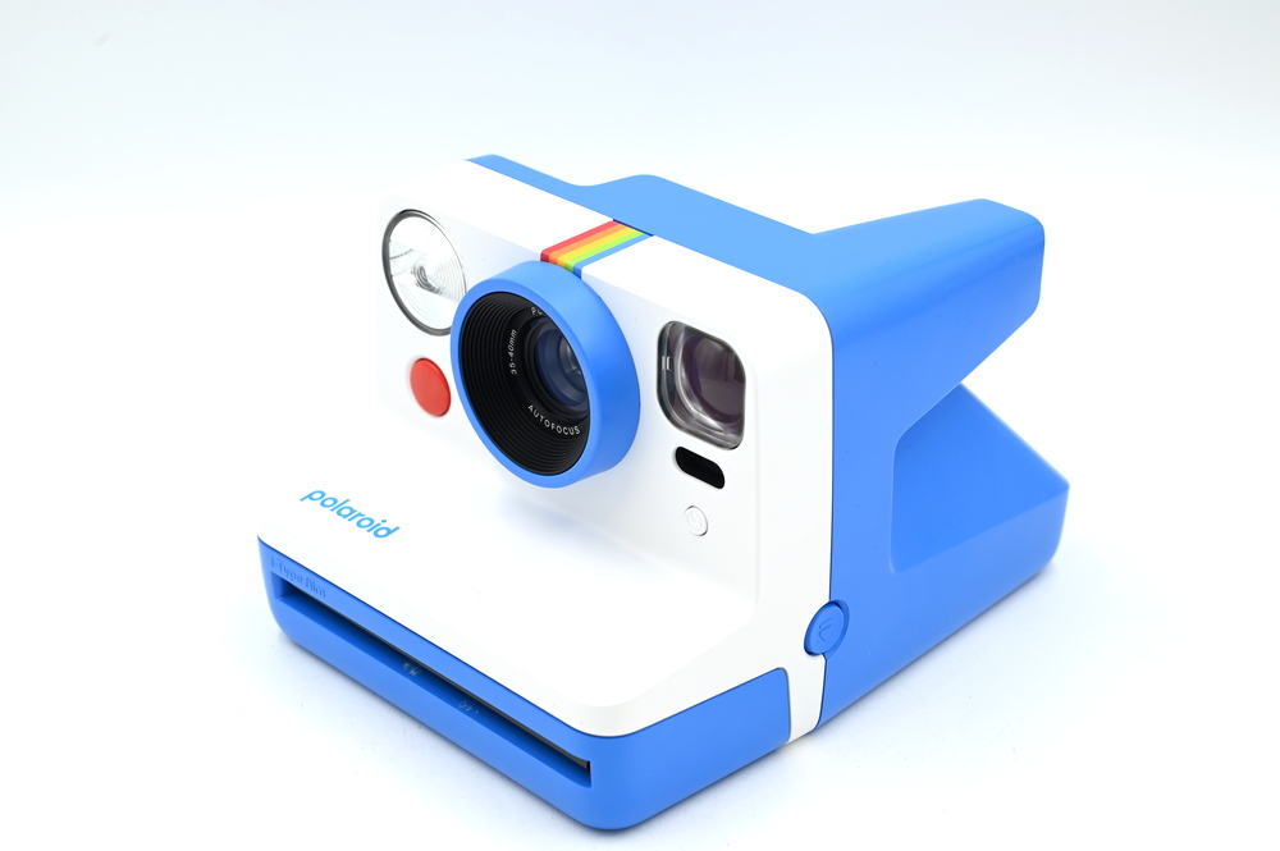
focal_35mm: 62
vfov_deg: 21.9
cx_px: 640
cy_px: 426
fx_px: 2203
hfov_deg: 32.4
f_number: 10
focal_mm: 62
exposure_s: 1/100
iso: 200
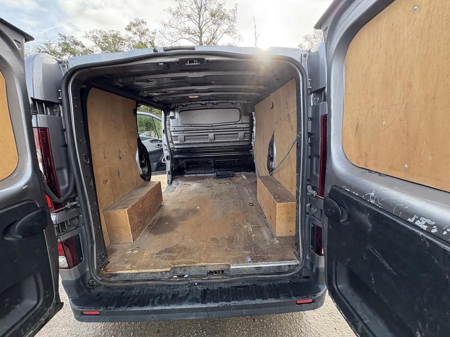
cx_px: 225
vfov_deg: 85.7
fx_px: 182
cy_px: 168
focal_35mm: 14
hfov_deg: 102.1
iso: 100
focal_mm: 2.22
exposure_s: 1/136
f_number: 2.2
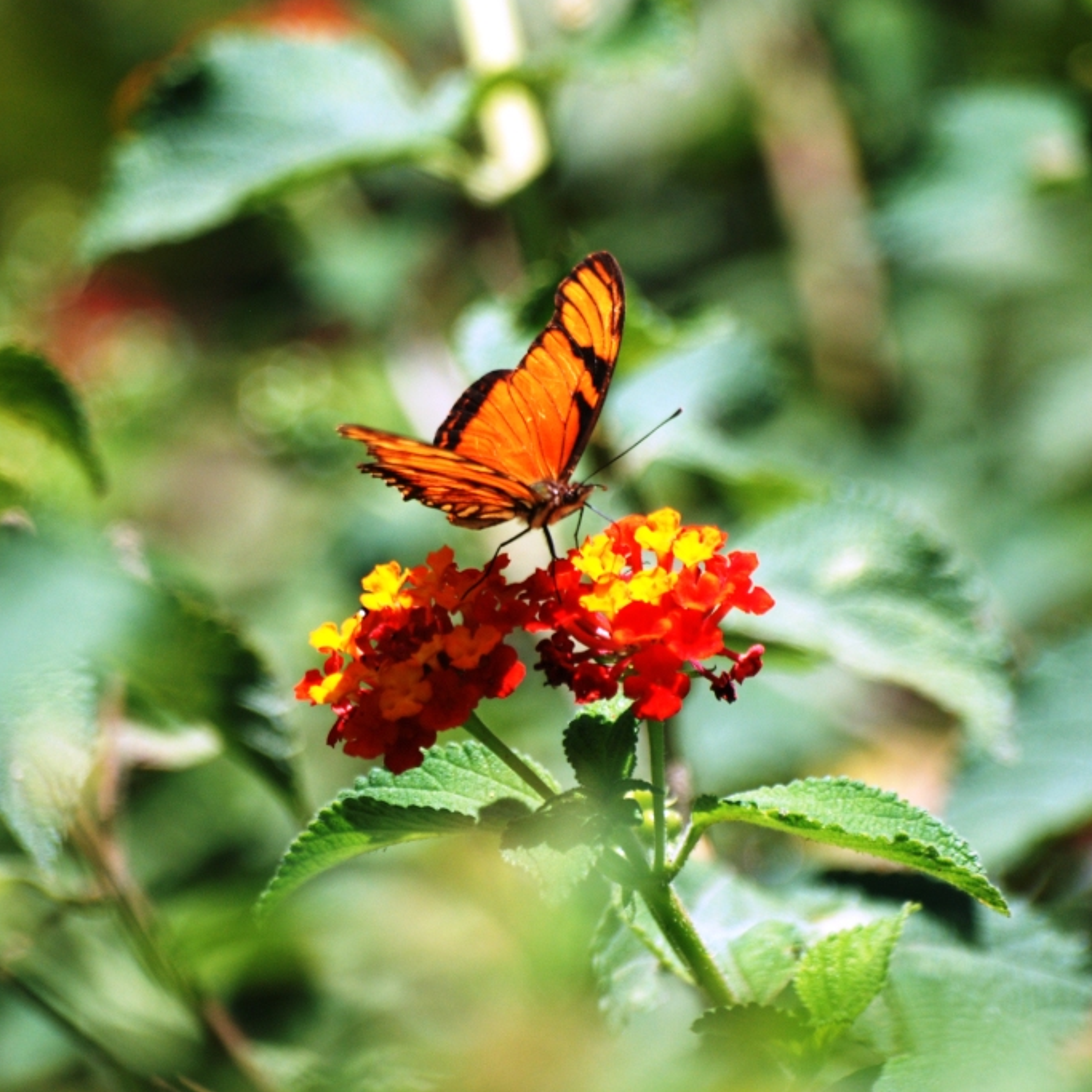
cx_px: 465
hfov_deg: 3.1
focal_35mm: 574
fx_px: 20486
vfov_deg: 3.1
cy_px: 546
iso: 400
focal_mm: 300
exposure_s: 1/800
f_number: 5.6
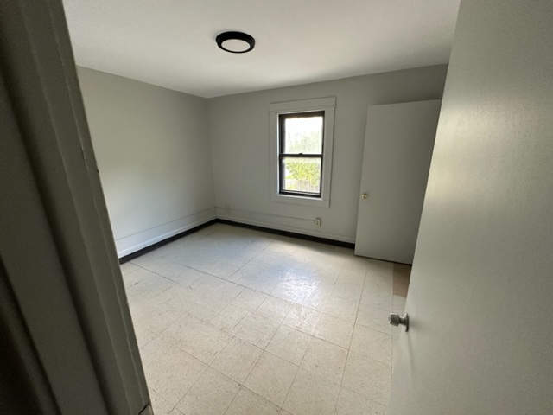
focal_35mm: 14
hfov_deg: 102.1
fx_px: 224
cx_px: 276
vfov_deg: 85.7
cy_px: 208
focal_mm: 2.22
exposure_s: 1/99
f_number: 2.2
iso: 250
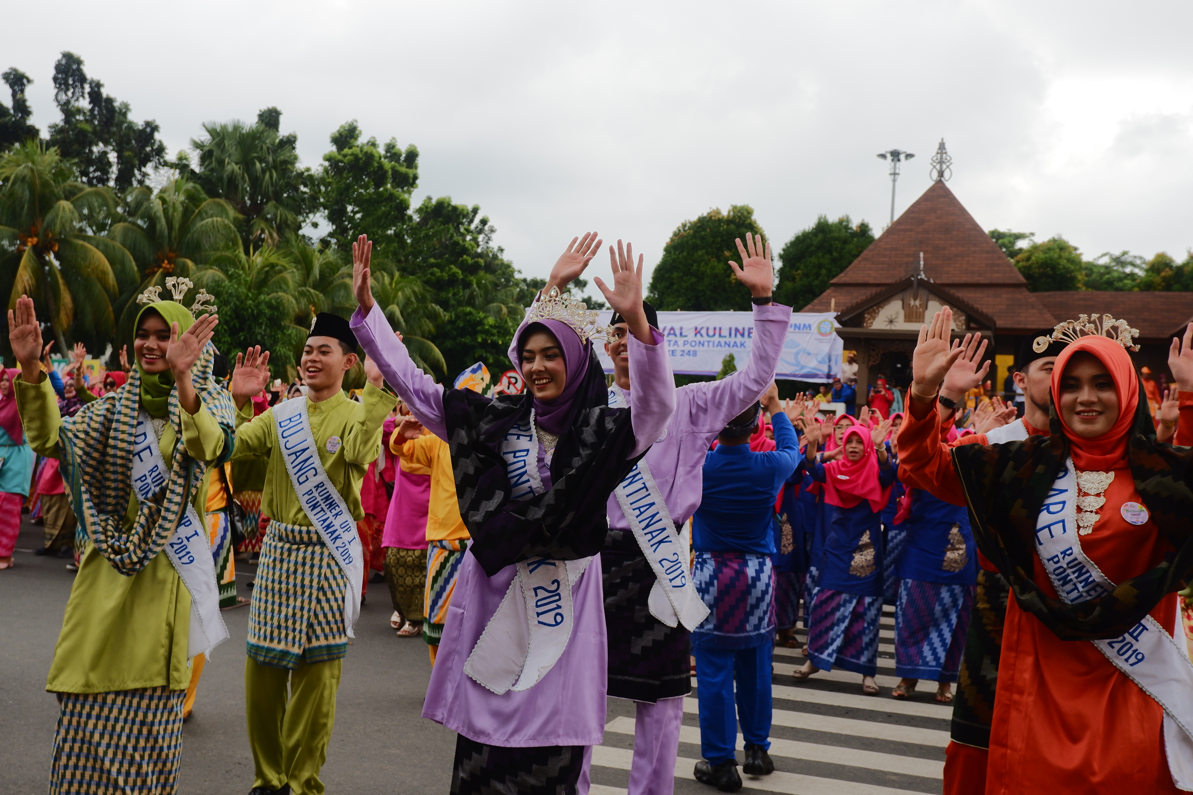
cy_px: 398
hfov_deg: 53.1
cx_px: 596
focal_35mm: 36
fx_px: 1193
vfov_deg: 36.9
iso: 500
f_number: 5
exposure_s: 1/800
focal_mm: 24.9
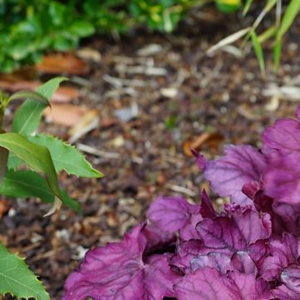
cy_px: 323
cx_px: 333
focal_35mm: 122
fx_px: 1196
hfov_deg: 14.0
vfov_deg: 14.0
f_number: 5.6
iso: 100
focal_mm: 42
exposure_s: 1/60
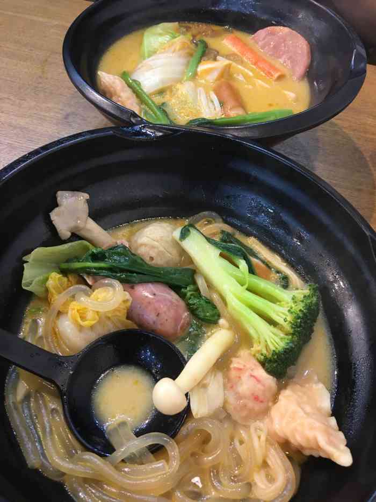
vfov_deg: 61.7
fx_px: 420
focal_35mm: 29
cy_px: 251
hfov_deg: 48.2
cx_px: 188
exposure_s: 1/33
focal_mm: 4.15
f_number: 2.2
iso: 125
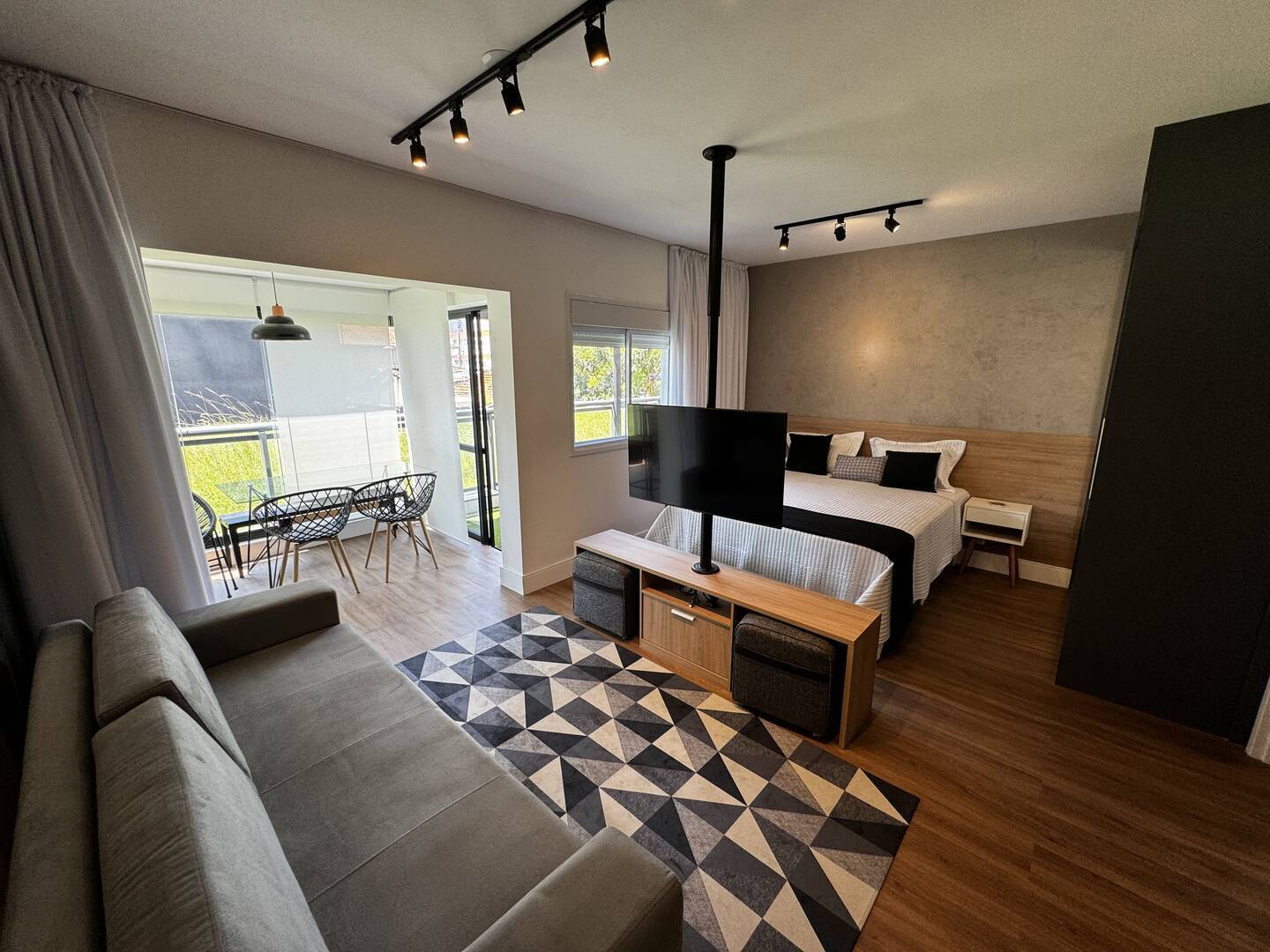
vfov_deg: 85.7
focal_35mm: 14
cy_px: 476
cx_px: 635
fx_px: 514
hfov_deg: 102.1
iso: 64
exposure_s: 1/99
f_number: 2.2
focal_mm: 2.22
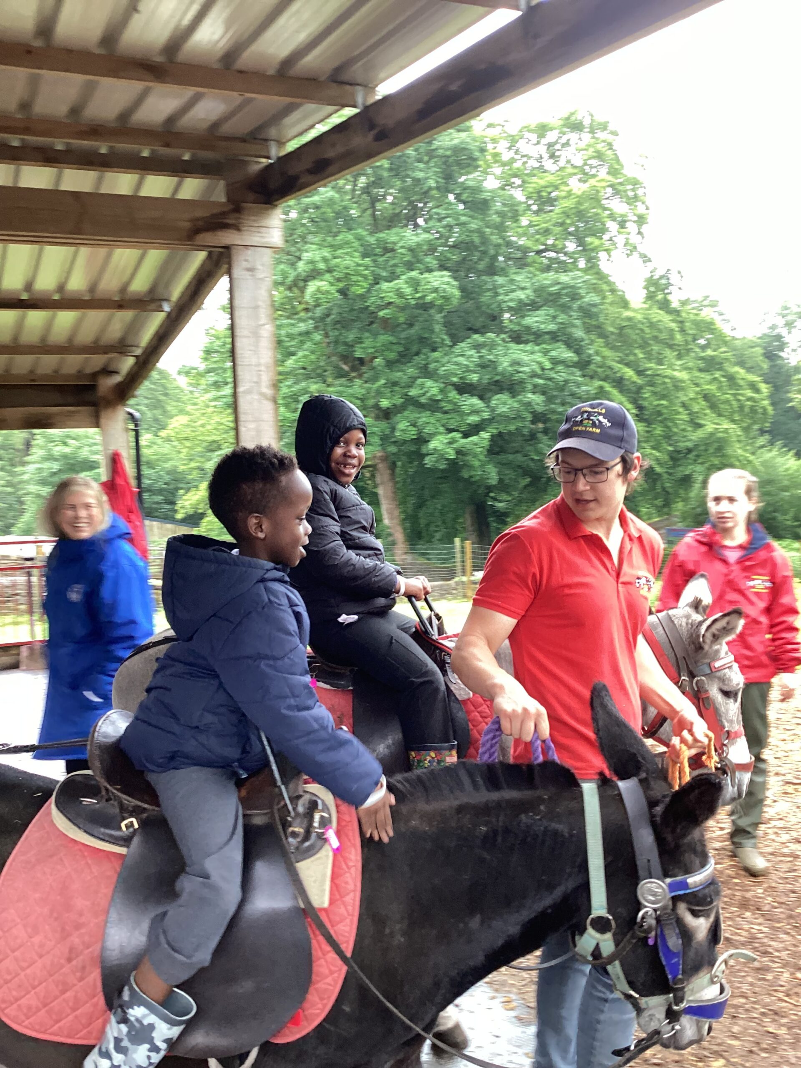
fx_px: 956
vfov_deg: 58.4
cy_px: 534
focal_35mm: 31
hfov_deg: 45.4
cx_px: 400
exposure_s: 1/50
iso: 100
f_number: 2.4
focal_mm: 3.3
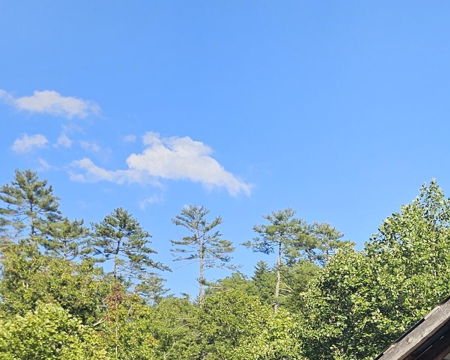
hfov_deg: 21.6
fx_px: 999
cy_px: 490
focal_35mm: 75
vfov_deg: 18.7
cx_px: 658
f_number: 1.7
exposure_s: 1/353
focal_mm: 6.3
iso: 10
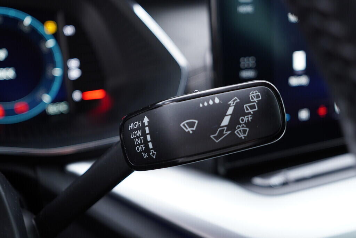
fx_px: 356
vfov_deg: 36.9
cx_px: 178
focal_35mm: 36
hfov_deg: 53.1
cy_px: 119
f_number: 2.8
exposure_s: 1/40
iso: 320
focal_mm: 24
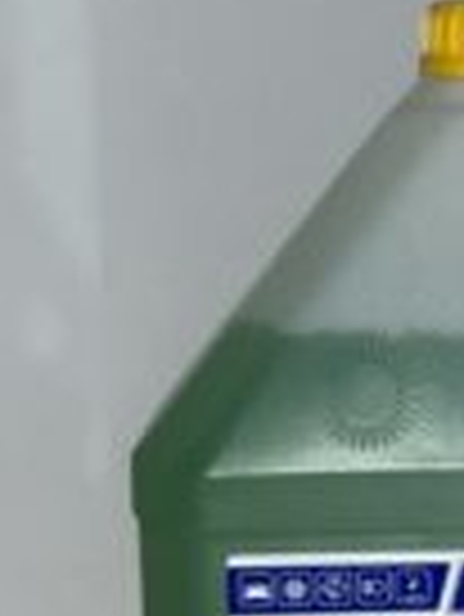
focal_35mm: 140
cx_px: 496
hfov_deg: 10.5
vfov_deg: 14.0
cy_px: 508
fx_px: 2498
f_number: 1.78
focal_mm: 6.76
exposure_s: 1/26
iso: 100
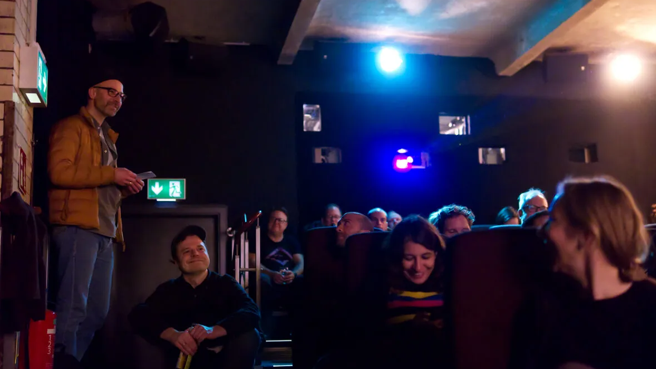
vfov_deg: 24.9
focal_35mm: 48
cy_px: 184
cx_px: 333
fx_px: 835
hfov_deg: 42.9
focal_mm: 30
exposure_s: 1/80
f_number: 1.4
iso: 6400
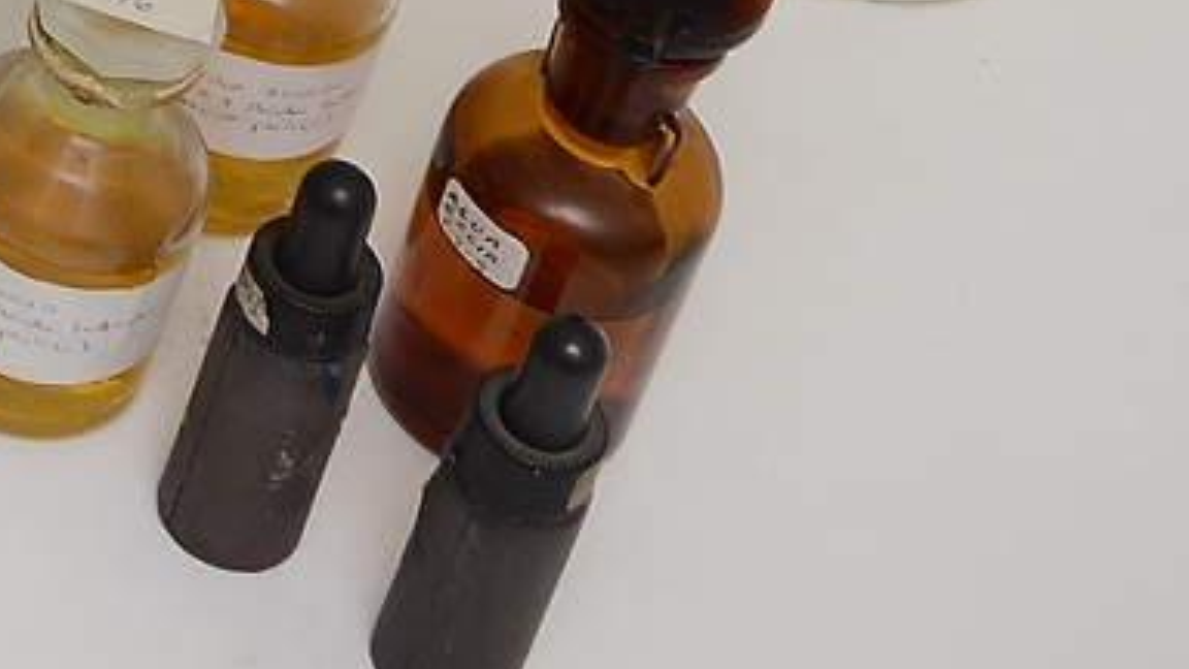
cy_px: -1214
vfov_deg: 4.3
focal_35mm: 274
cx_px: -1694
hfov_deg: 7.4
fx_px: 8639
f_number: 8
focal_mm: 34
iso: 160
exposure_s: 1/125
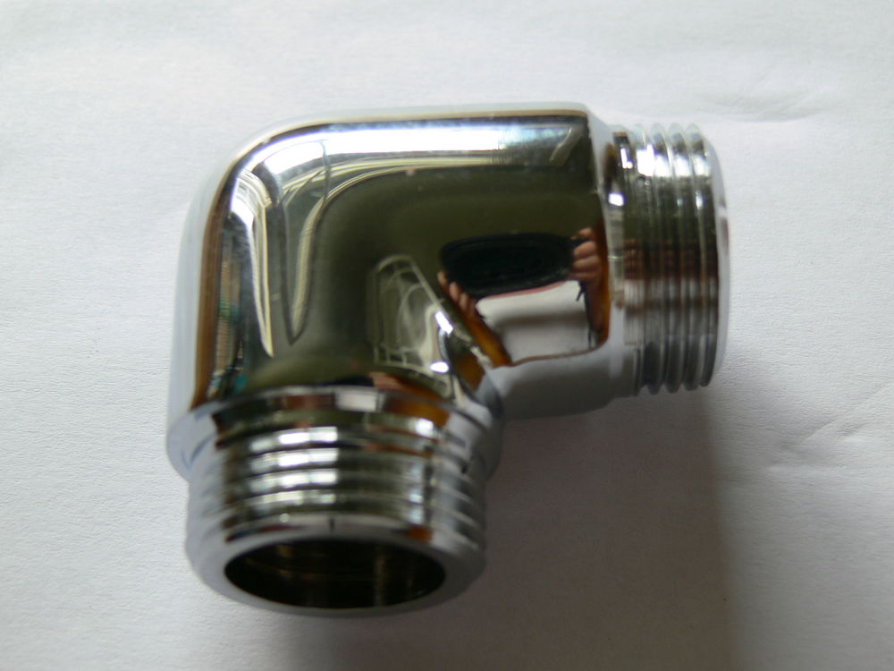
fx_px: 1498
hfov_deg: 33.2
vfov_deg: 25.2
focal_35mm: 58
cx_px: 447
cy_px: 336
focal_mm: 10.9
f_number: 3.2
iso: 80
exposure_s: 1/50
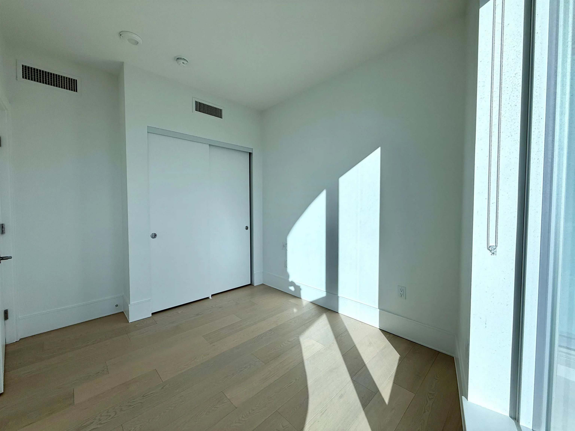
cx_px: 288
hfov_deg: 102.1
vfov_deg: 85.7
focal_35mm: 14
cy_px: 216
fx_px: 233
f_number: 2.2
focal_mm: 2.22
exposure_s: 1/1795
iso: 50
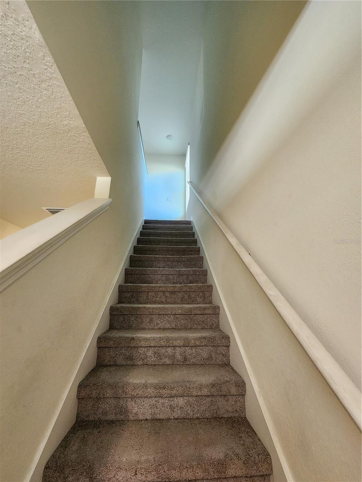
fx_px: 181
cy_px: 241
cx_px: 181
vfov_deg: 106.2
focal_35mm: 13
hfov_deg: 89.9
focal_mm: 2.2
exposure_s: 1/60
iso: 400
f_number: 2.2
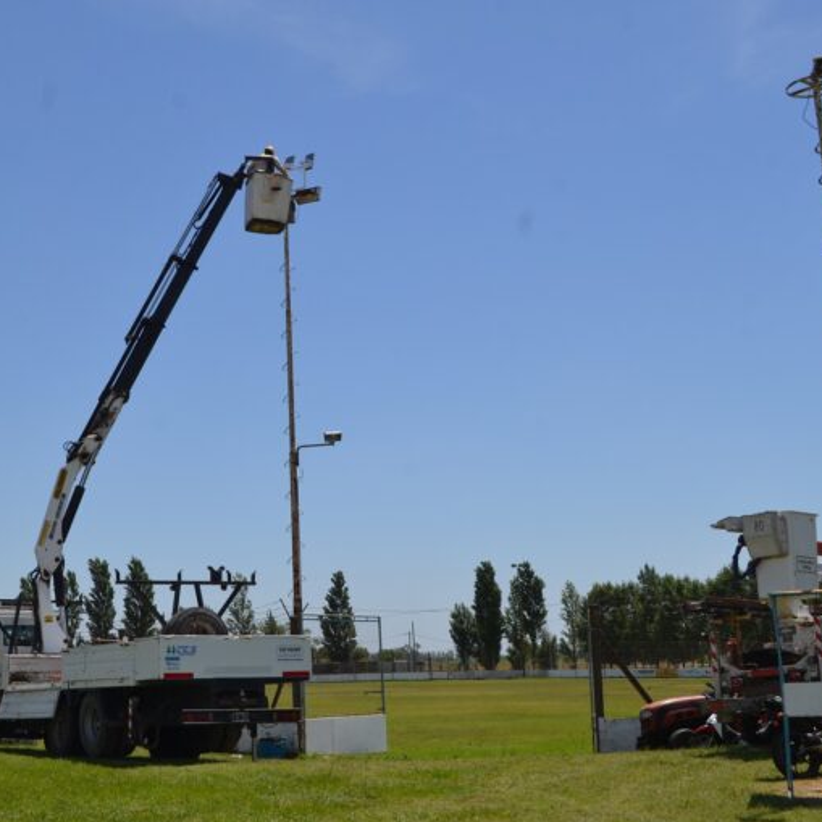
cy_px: 412
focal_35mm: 50
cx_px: 226
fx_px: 1343
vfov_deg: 34.0
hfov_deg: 33.5
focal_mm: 26
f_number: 9
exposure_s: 1/320
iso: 100
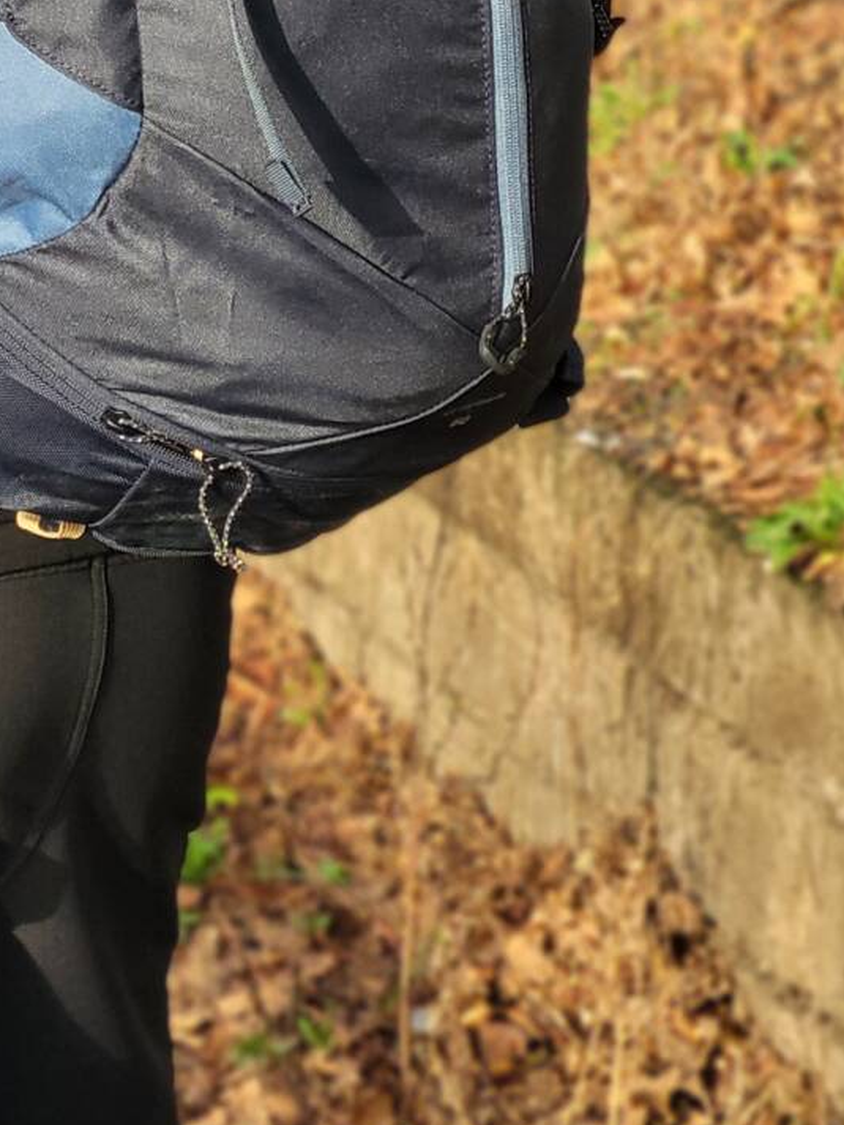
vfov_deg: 9.9
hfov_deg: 7.5
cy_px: -306
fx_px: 6370
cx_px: -58
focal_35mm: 196
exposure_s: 1/255
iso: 25
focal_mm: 7.12
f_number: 2.4
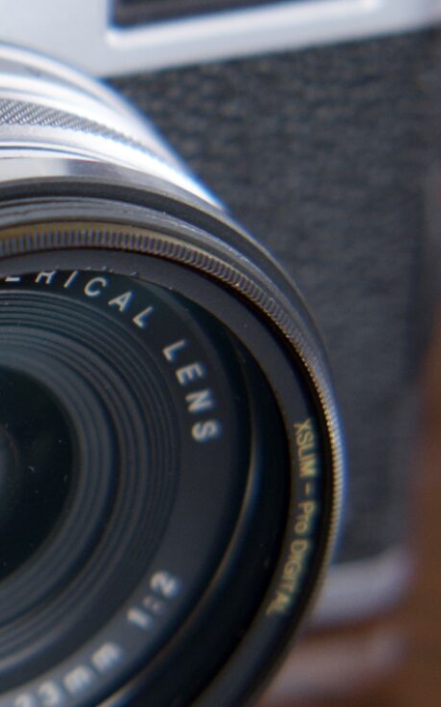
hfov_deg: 6.7
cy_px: 310
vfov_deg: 11.1
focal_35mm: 189
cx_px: -433
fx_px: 3637
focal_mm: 35
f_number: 2.8
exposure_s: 1/30
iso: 640
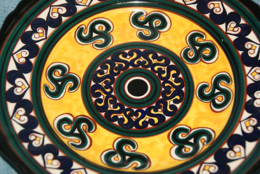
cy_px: 87
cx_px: 130
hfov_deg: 19.4
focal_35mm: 105
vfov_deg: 13.1
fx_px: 759
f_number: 5.6
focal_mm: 70
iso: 400
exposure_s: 1/100
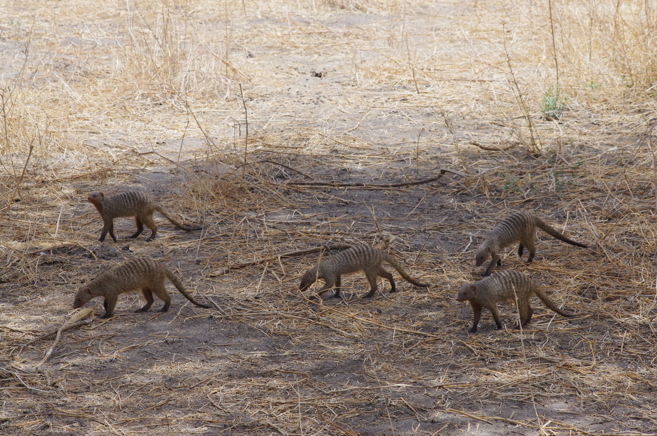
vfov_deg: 7.6
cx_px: 328
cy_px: 218
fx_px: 3281
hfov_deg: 11.4
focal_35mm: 180
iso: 800
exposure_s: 1/400
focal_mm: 120
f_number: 11
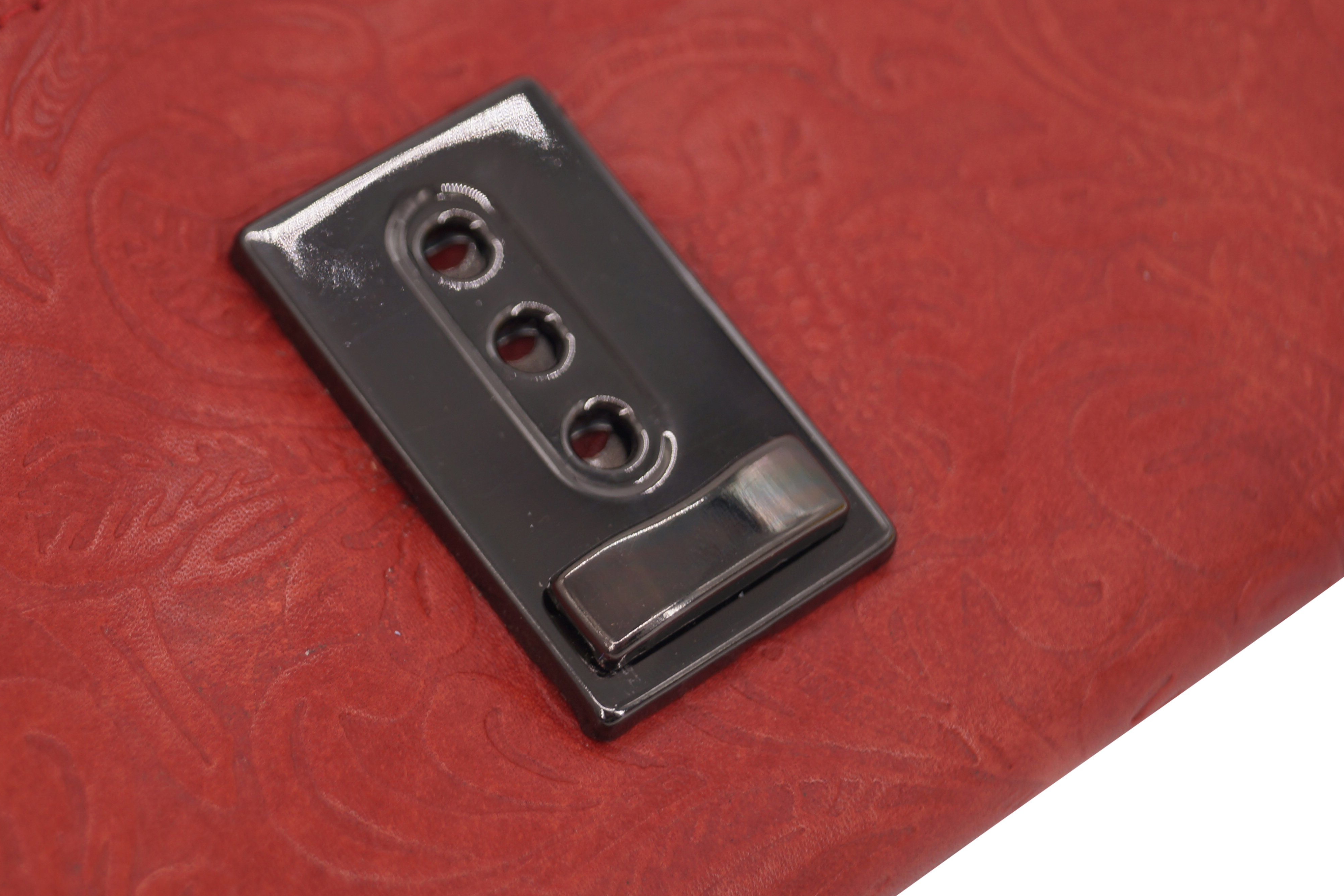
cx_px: 524
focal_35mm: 101
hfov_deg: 20.2
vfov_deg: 13.6
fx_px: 3770
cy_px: 430
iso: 100
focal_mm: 55
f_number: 5.6
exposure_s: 1/100
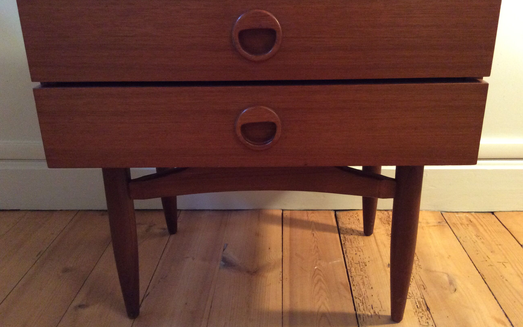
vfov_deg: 37.3
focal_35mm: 34
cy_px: 151
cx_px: 261
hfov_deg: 56.7
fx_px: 485
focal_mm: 3.3
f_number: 2.4
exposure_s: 1/25
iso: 250
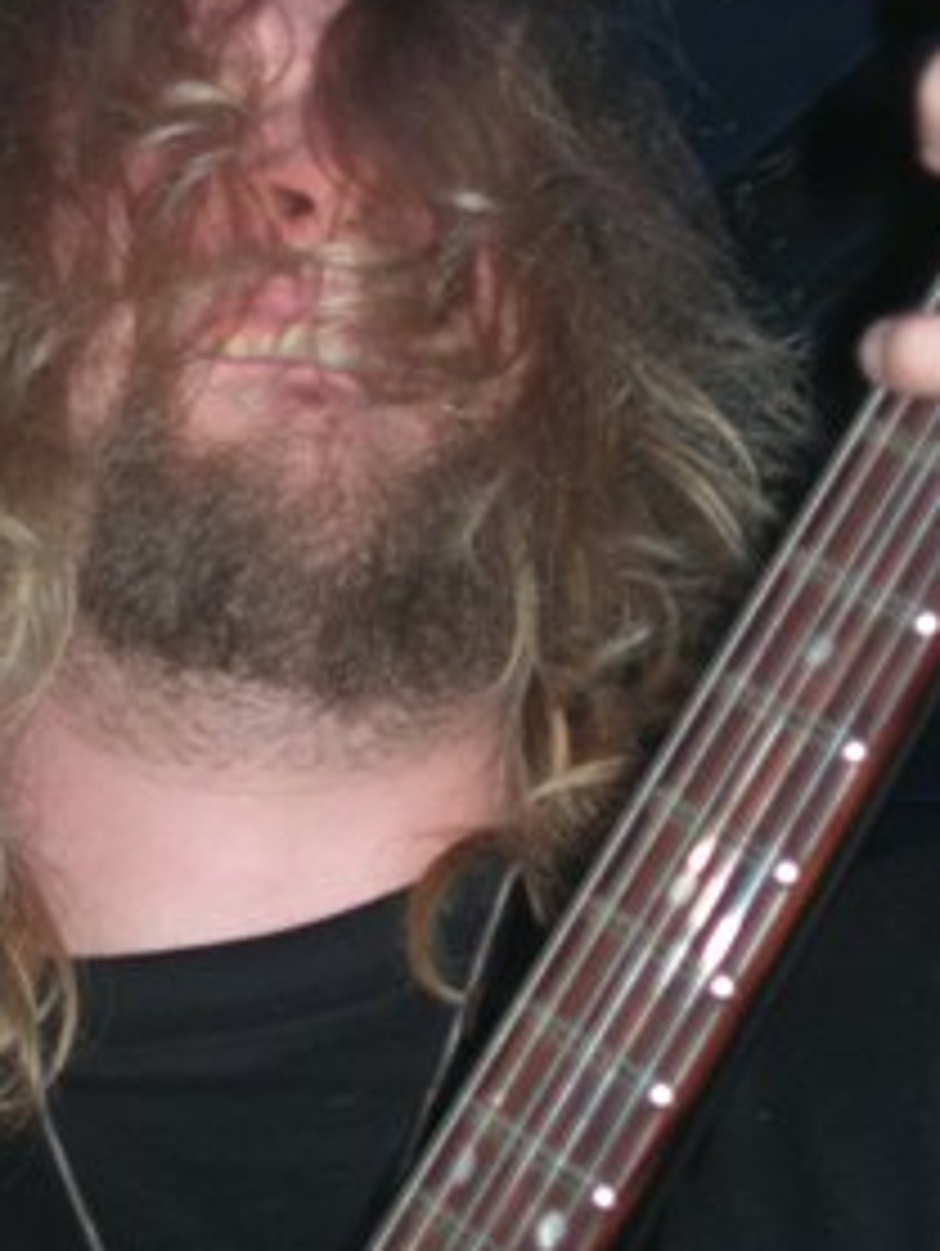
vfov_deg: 10.9
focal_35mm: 182
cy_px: 585
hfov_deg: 8.2
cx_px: 391
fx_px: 6580
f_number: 4.9
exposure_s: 1/60.1
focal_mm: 23.4
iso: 78
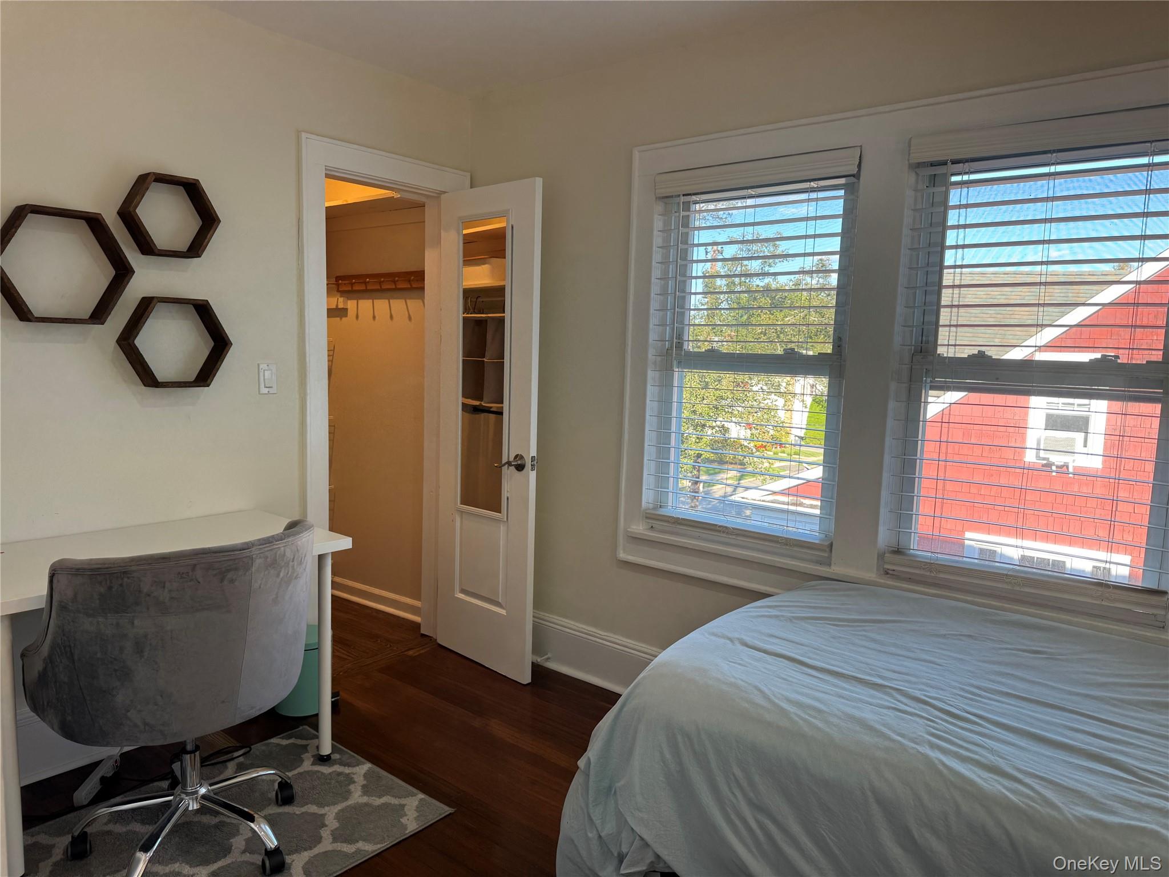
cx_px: 584
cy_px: 438
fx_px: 810
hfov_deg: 71.6
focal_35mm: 24
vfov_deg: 56.8
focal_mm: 6.76
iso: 64
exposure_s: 1/144
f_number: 1.78
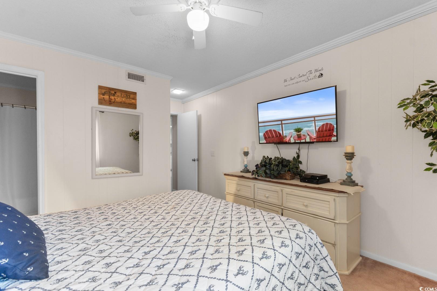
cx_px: 218
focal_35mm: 15
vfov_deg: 77.3
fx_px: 182
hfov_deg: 100.4
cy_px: 146
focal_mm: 10
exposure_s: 2
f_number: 4.5
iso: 100
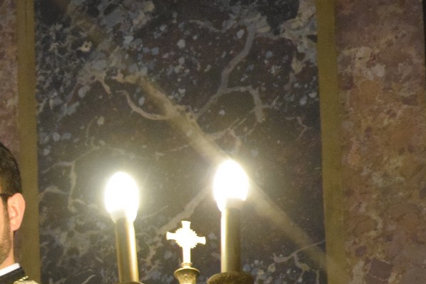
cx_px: -130
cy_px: 307
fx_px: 5996
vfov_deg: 2.7
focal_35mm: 507
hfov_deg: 4.1
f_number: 5.6
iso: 3600
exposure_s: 1/60
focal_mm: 105
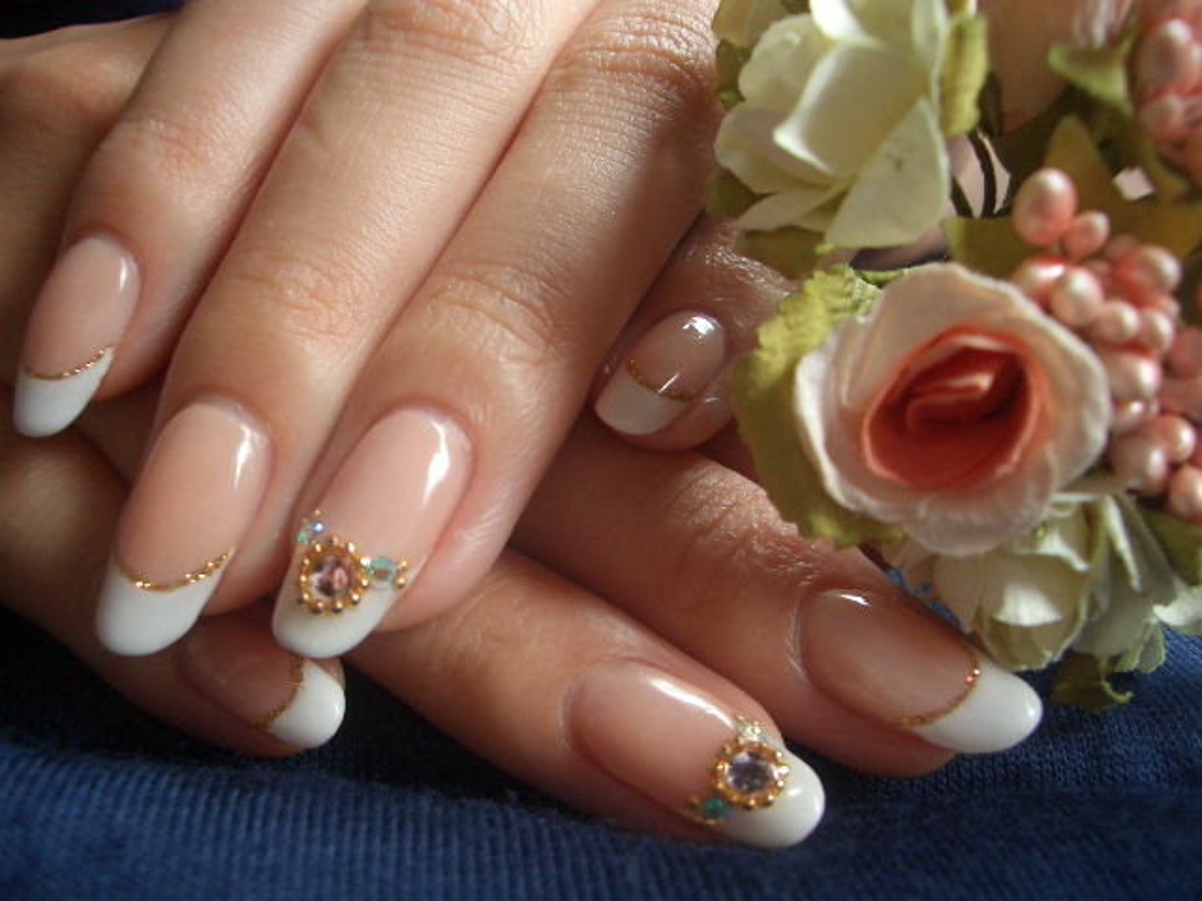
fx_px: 1215
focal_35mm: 35
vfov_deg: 40.7
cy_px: 450
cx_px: 601
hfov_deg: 52.6
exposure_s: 1/80
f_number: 2.6
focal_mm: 5.8
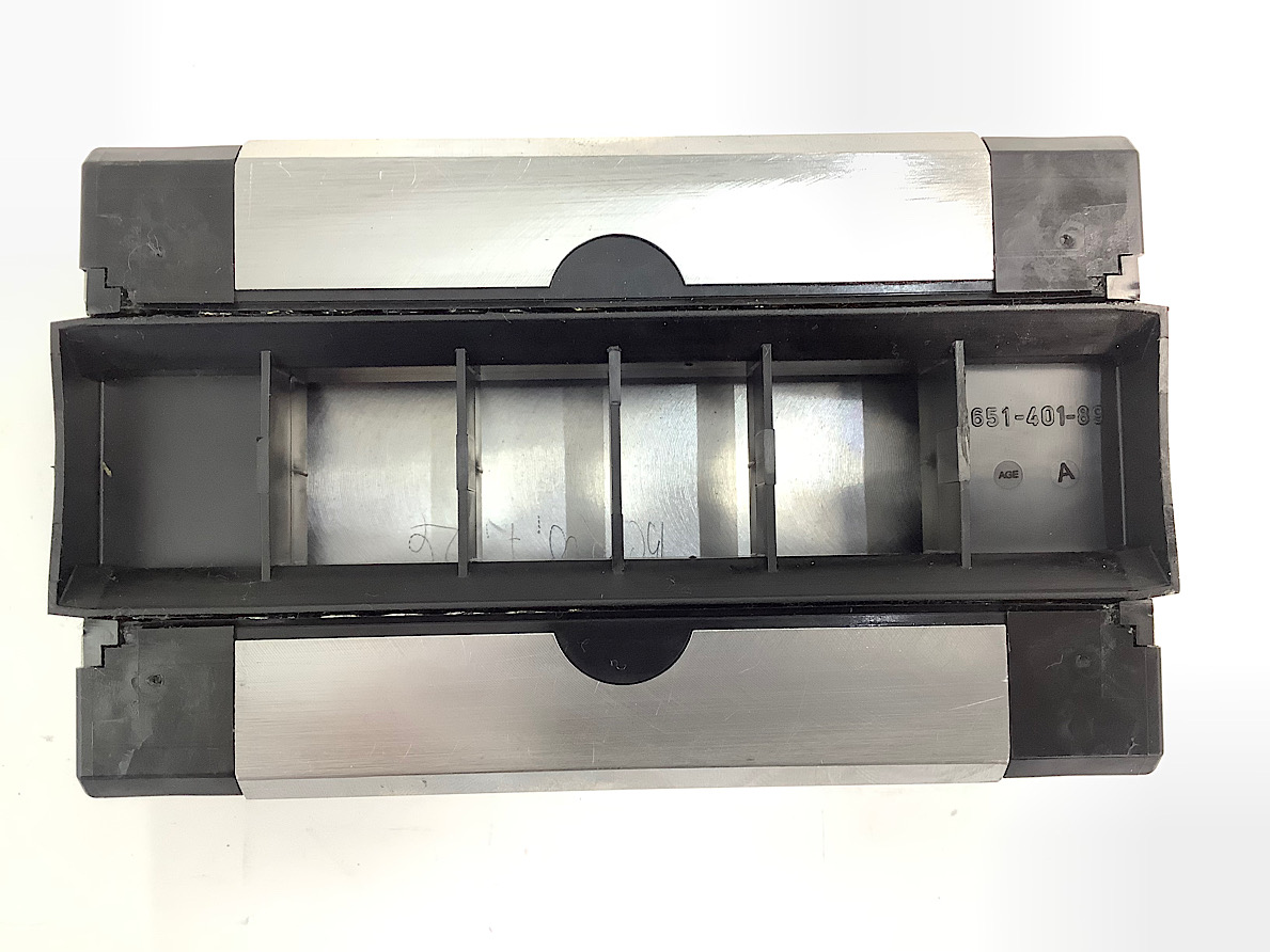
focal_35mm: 31
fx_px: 1137
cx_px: 635
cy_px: 476
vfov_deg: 45.4
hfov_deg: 58.3
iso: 160
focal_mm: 3.3
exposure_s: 1/50
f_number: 2.4
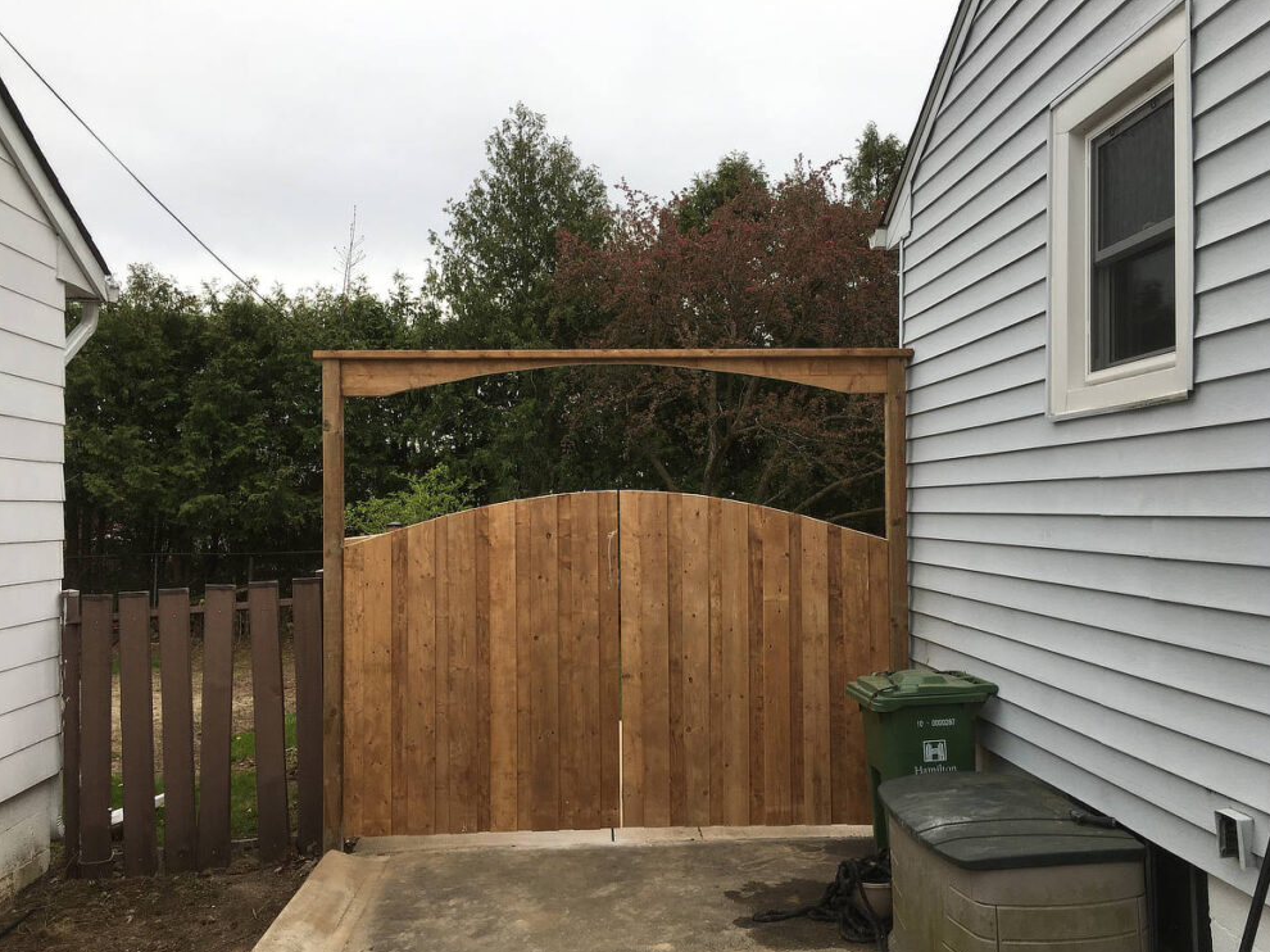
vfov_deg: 46.8
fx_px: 1100
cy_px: 488
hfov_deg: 60.0
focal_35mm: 30
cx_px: 652
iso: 25
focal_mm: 4.15
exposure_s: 1/499
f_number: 2.2
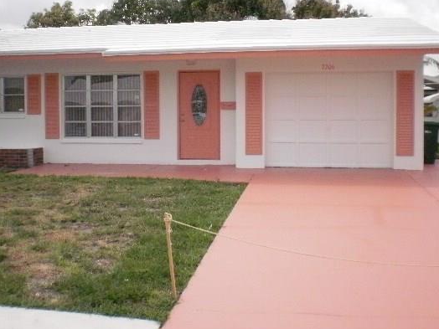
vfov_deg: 32.9
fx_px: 558
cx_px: 213
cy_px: 153
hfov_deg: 42.9
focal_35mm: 44
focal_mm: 6.3
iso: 400
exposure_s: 1/2000
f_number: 4.6
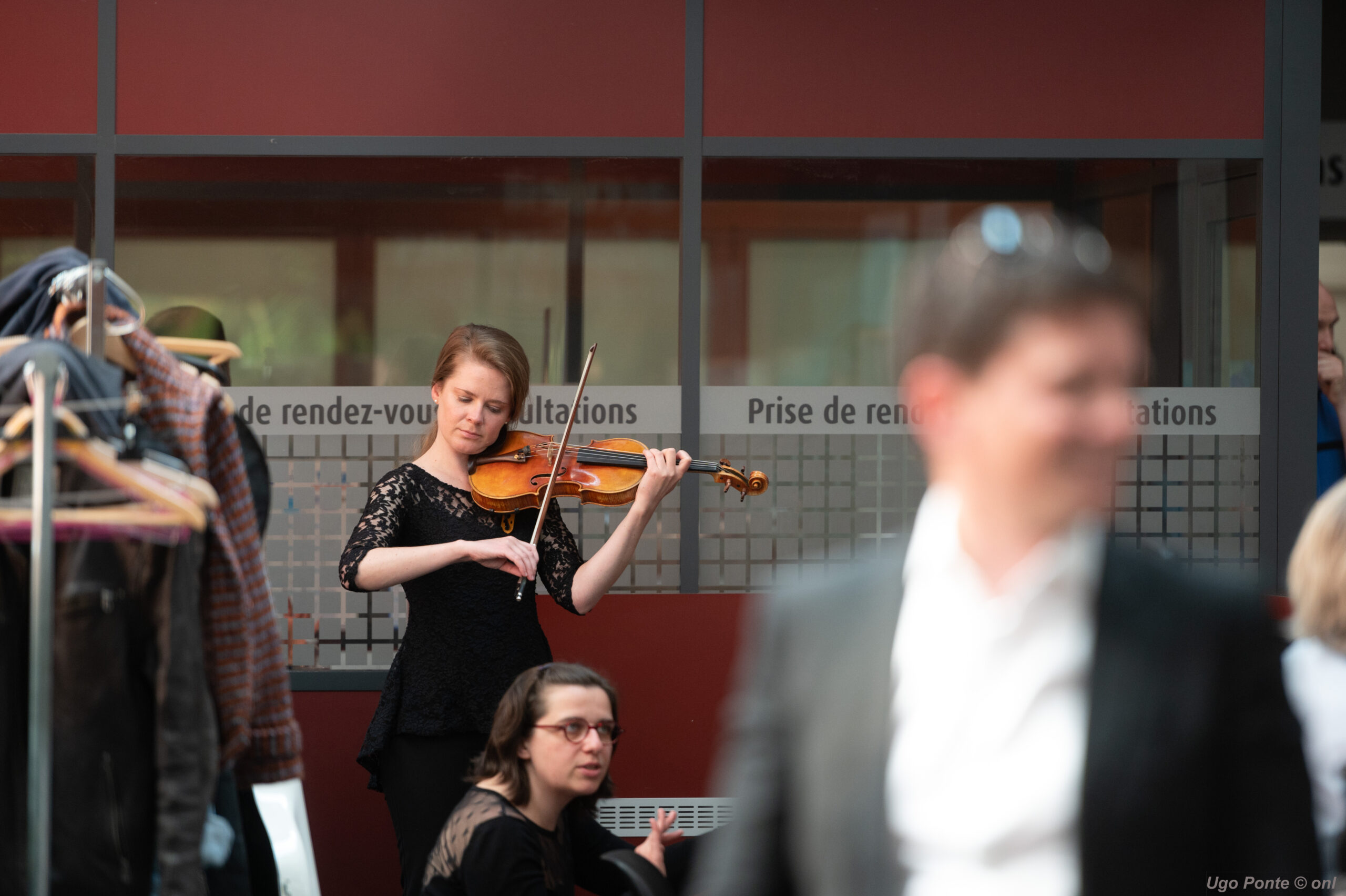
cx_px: 673
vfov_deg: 7.0
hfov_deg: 10.6
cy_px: 448
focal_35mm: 195
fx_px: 7285
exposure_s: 1/640
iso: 1250
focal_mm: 195
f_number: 2.8
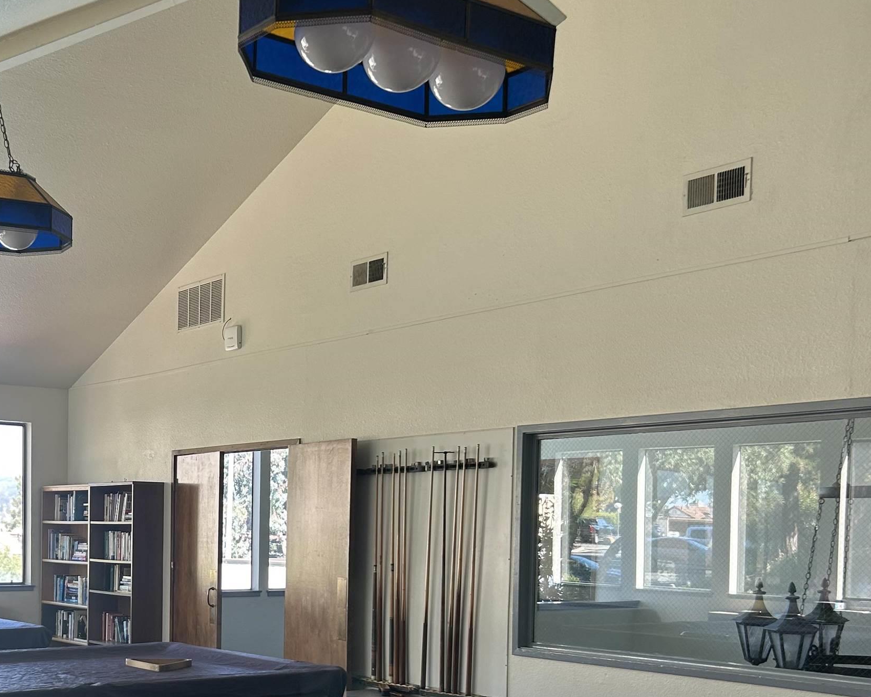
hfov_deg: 38.0
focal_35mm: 47
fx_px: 1212
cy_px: 566
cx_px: 170
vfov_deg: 31.2
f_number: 1.5
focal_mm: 5.7
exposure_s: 1/121
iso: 50
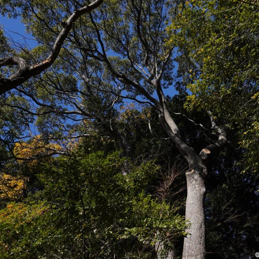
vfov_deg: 47.2
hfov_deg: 46.6
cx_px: 170
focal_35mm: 35
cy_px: 131
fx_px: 296
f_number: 5.6
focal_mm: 16
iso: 200
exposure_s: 1/1250
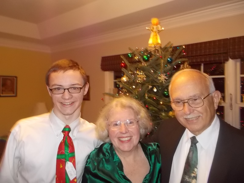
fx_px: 204
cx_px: 122
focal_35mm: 29
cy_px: 92
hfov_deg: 61.7
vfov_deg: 48.2
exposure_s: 1/30
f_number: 3.3
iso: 400
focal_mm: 4.1
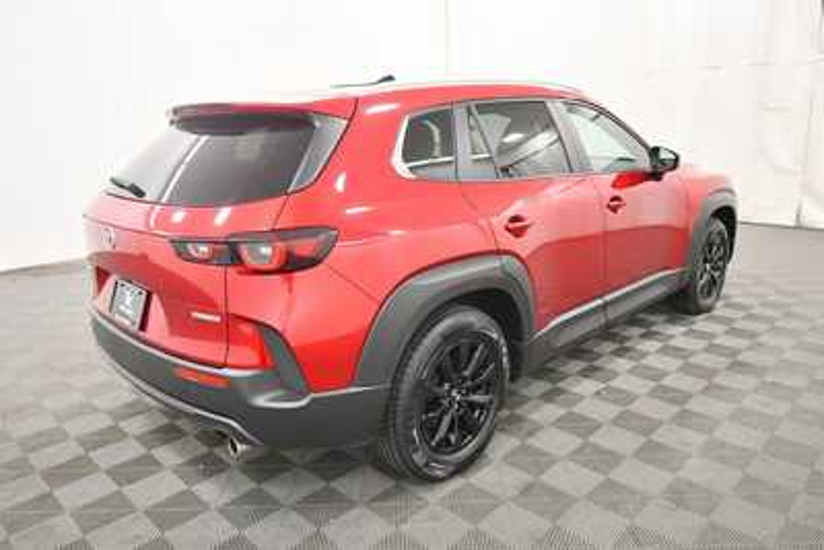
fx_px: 572
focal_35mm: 25
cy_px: 275
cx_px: 412
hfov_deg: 71.5
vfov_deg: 51.3
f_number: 5.3
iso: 2000
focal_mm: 17
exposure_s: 1/125
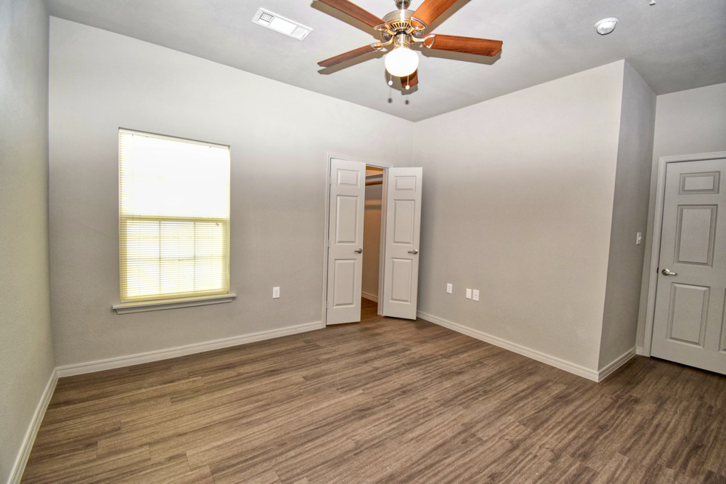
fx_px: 302
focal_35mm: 15
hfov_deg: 100.4
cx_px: 363
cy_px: 242
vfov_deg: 77.3
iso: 800
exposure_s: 1/100
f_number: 5
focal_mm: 10
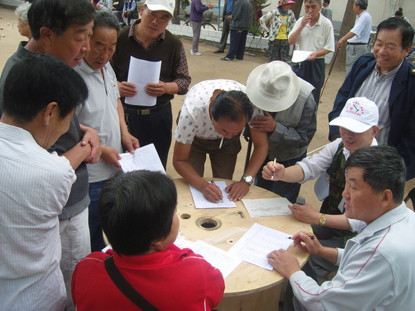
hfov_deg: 54.0
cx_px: 208
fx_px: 408
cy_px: 156
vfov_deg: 41.8
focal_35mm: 34
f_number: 2.8
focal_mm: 7.3
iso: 100
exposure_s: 1/400
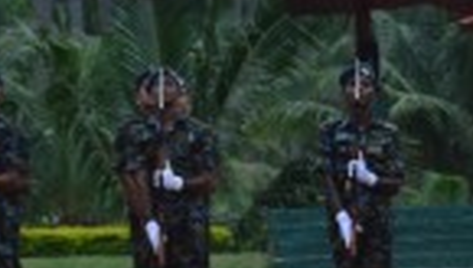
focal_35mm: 582
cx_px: 672
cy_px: 175
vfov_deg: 2.1
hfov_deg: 3.7
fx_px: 7309
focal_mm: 90
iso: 400
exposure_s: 1/80
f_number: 5.3
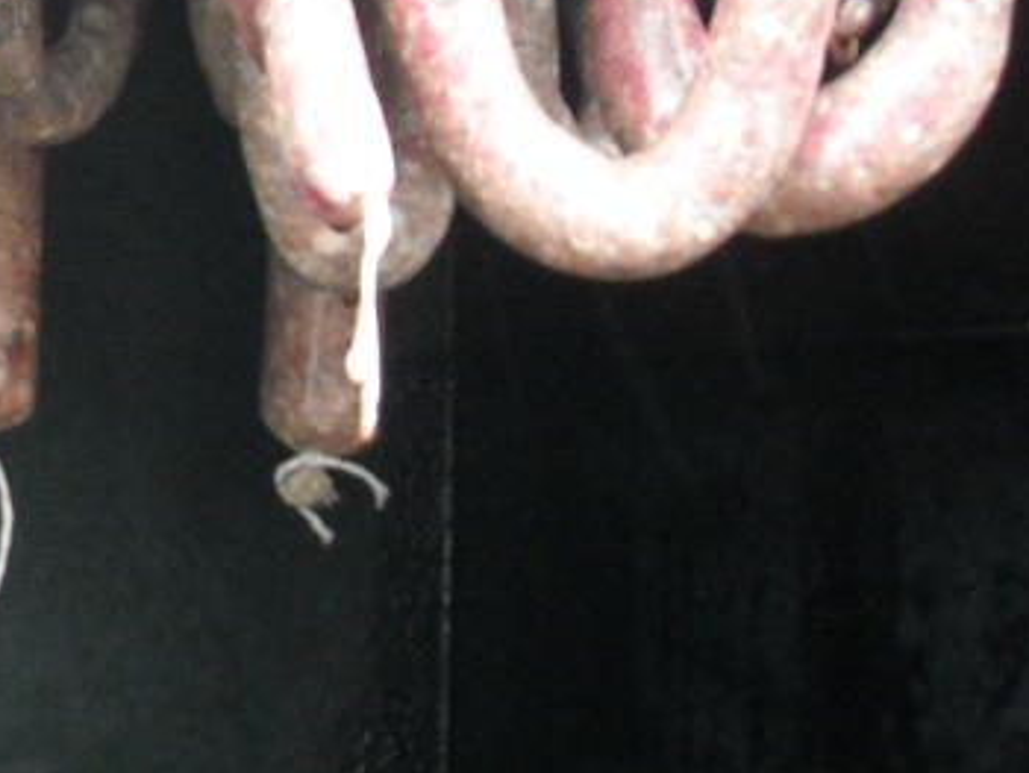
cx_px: -265
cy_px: 54
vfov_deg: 16.2
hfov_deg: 20.1
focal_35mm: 90
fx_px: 2677
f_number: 2.8
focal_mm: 5.7
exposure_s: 1/54
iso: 400
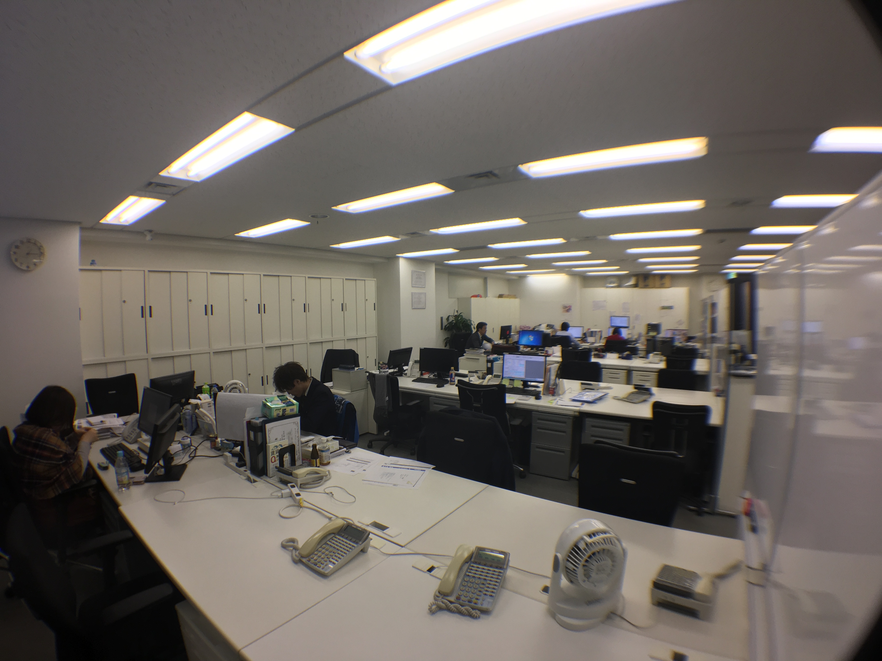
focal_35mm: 29
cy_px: 330
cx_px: 441
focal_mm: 4.15
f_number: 2.2
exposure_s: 1/60
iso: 25
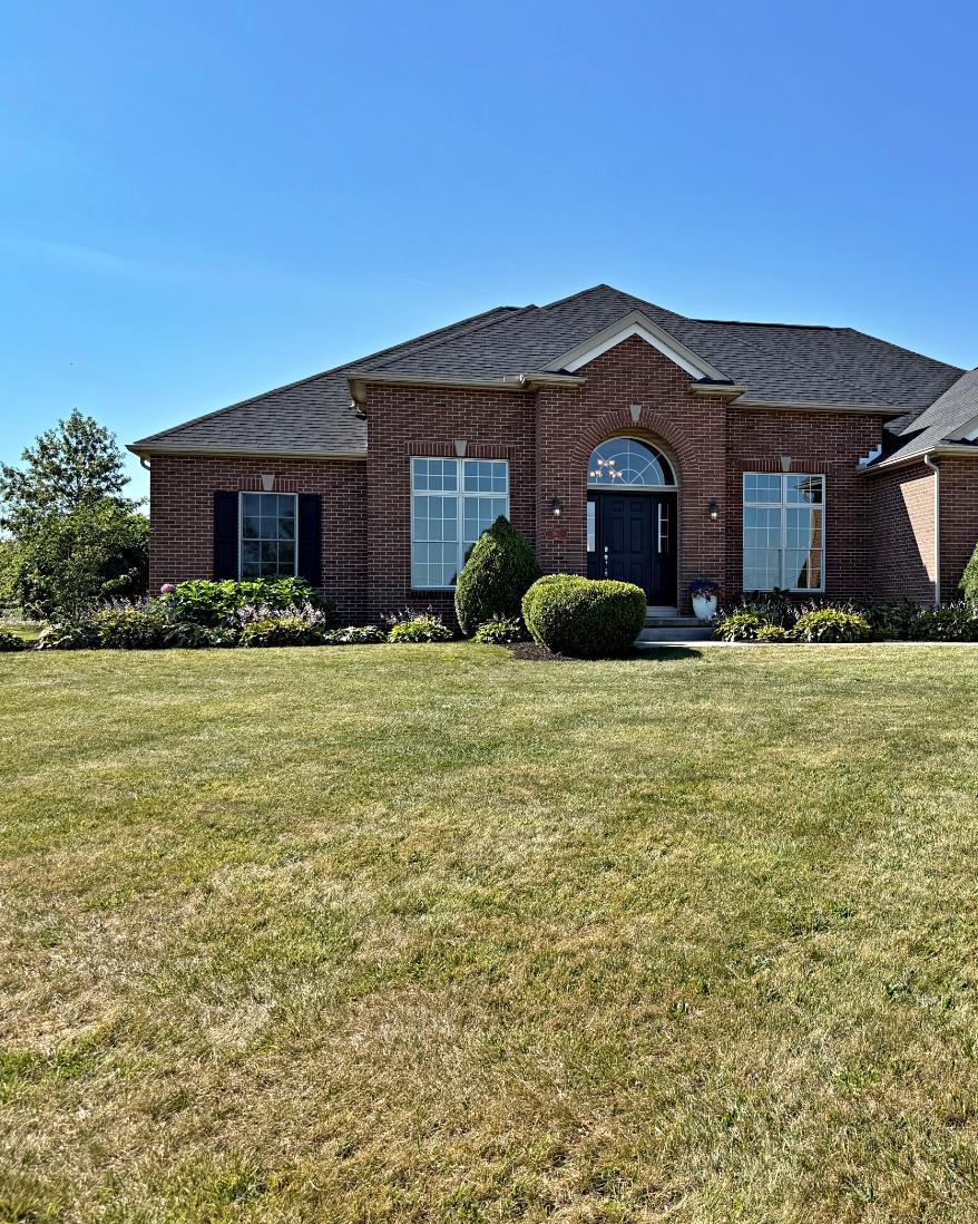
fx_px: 1158
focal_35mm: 32
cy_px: 606
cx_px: 692
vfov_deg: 55.7
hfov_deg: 44.7
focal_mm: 6.76
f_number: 1.78
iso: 80
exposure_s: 1/3953
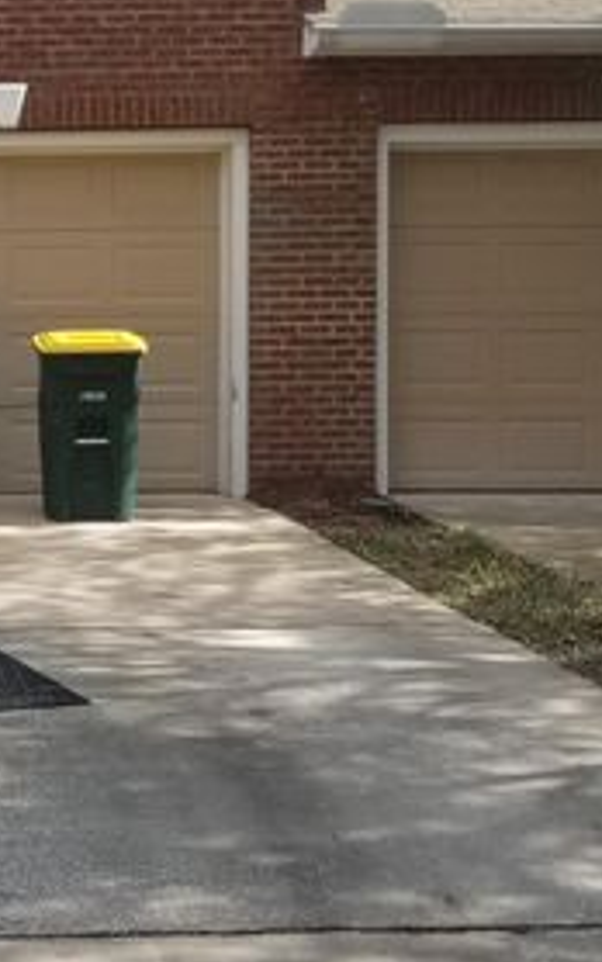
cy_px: 379
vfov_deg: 31.0
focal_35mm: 66
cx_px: -215
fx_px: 1731
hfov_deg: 18.2
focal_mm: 4.25
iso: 50
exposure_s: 1/1876
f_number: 1.7
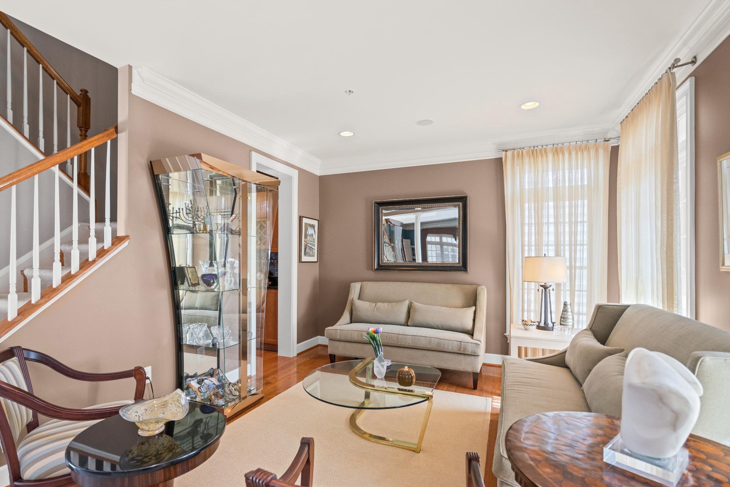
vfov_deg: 70.4
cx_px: 345
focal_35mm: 17
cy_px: 255
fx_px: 345
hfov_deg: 93.2
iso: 800
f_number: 4
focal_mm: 16
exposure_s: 1/8
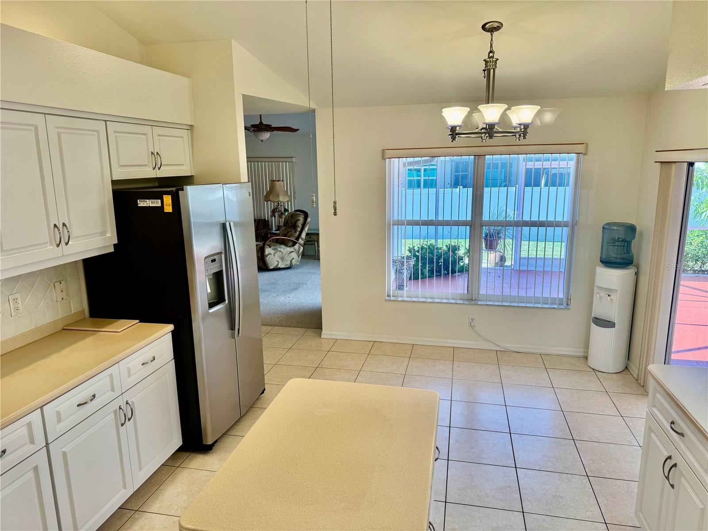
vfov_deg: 56.8
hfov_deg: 71.6
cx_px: 354
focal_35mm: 24
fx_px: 491
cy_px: 266
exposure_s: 1/121
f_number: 1.78
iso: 80
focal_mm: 6.76
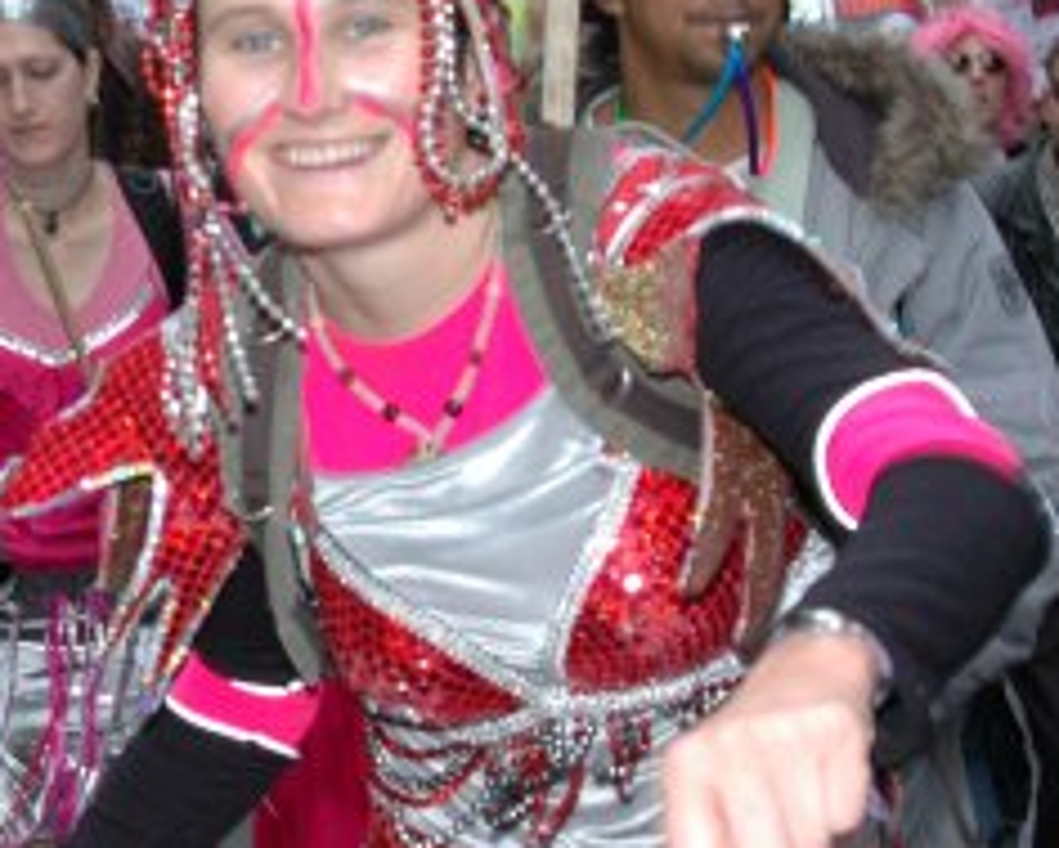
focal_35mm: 100
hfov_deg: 18.3
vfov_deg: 15.4
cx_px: -166
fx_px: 3136
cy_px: 352
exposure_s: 1/125
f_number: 6.3
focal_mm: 28
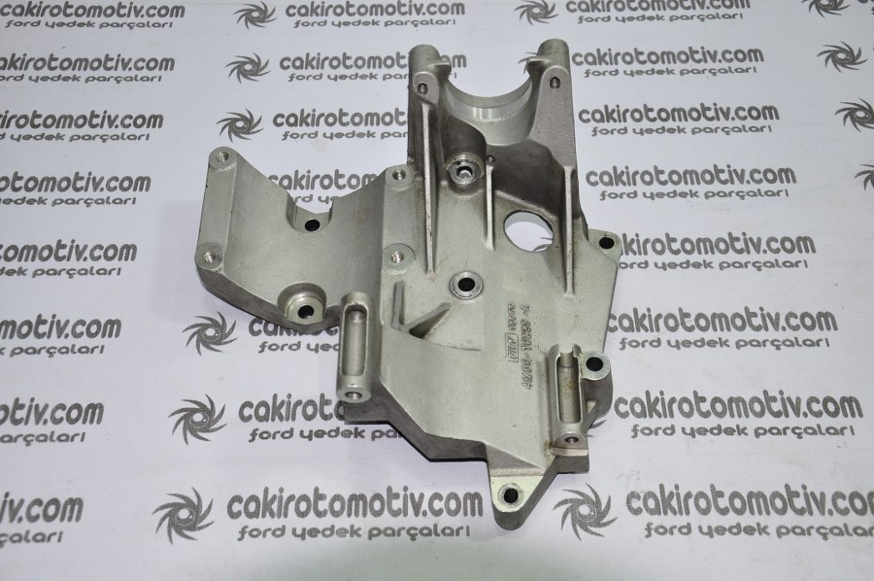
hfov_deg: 41.2
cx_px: 437
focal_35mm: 48
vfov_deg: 28.0
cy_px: 290
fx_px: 1164
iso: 200
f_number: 5.6
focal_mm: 32
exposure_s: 1/50
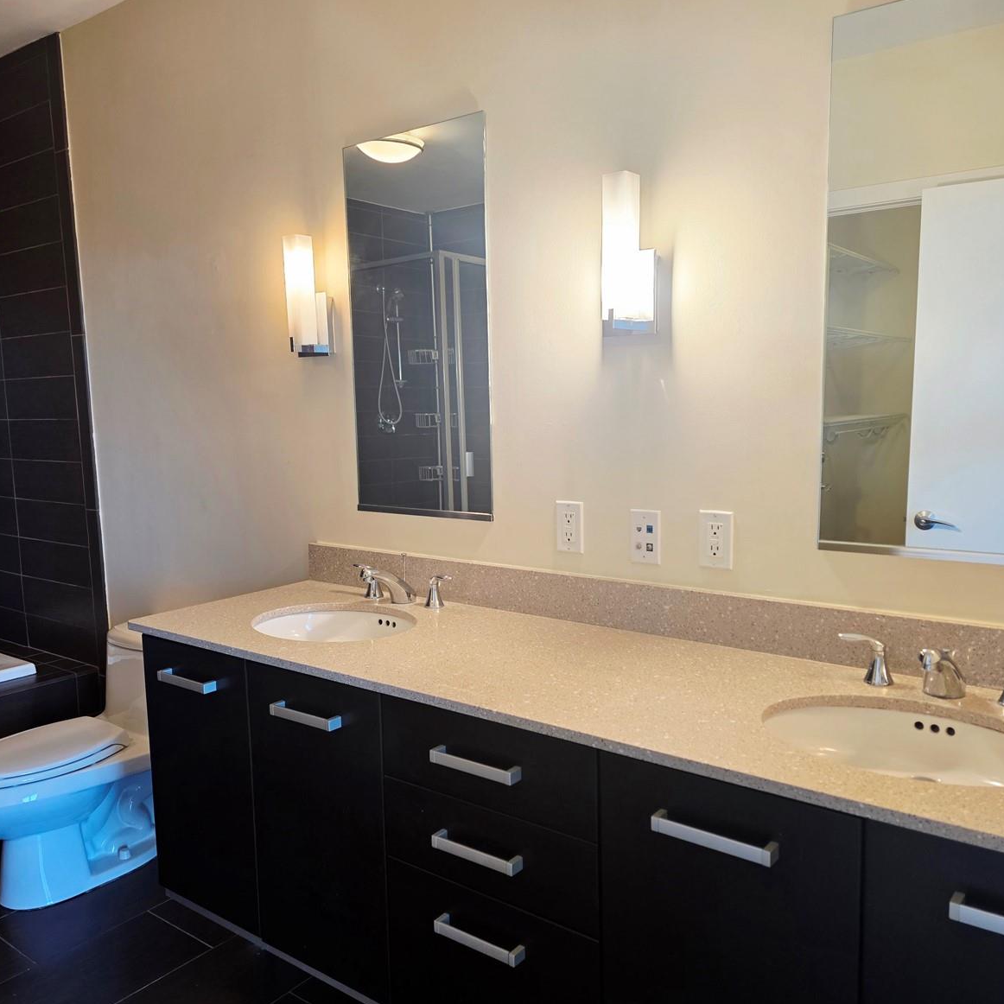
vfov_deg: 57.3
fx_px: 919
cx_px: 502
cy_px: 502
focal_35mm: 28
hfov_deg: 57.3
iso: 100
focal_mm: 6.3
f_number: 1.7
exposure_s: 1/120
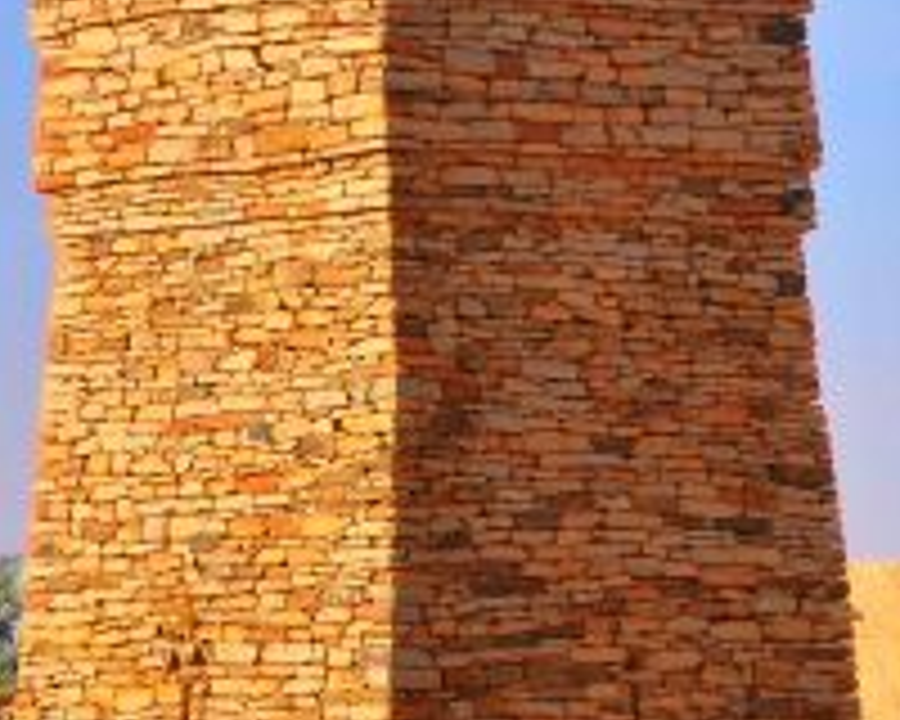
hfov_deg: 6.1
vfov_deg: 4.9
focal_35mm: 315
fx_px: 8391
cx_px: 1204
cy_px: 576
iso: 200
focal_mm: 70
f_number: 9
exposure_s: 1/320
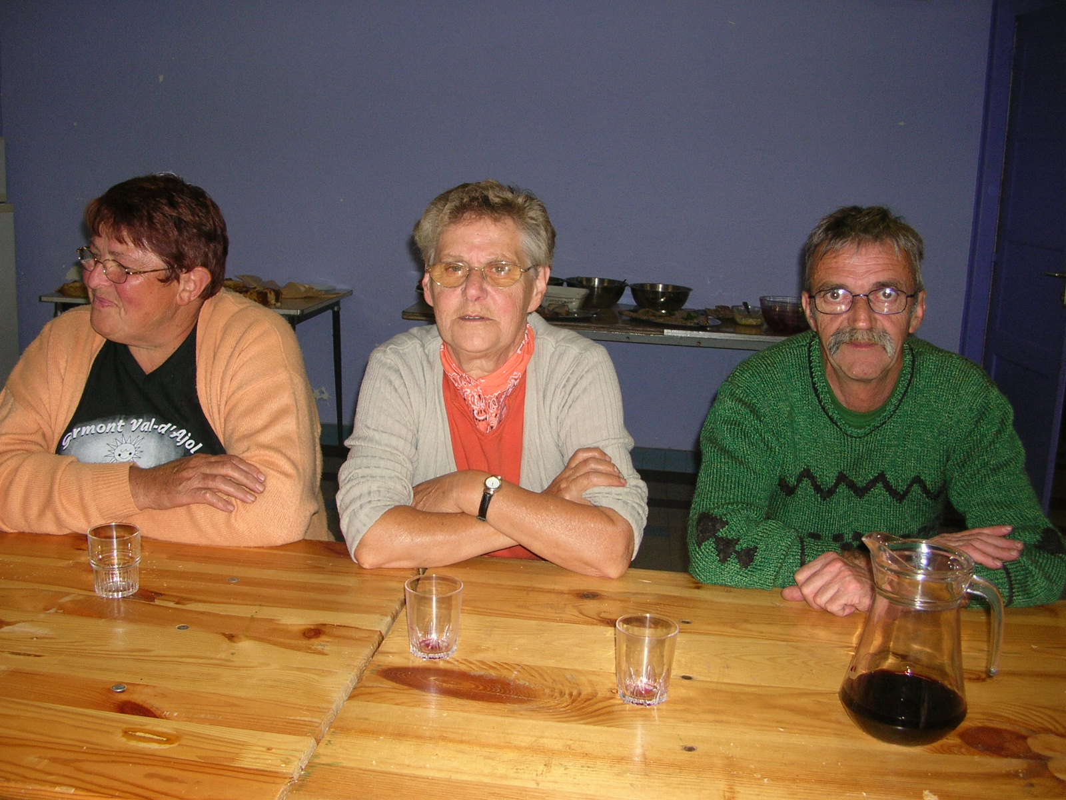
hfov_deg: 52.6
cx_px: 533
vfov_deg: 40.7
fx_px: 1078
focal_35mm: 35
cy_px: 400
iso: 81
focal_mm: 5.8
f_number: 2.8
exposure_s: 1/60.1
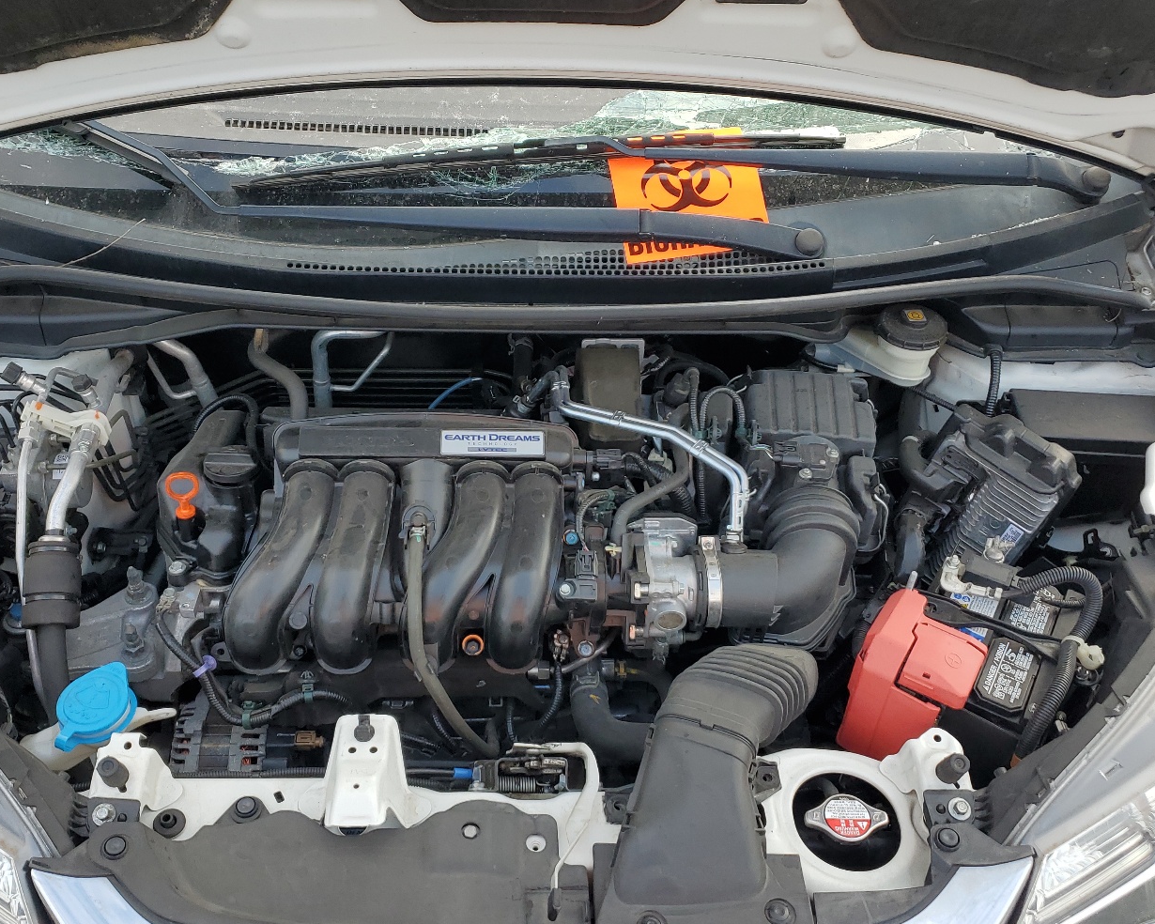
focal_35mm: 33
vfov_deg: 44.4
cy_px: 526
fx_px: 1128
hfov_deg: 54.2
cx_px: 530
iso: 50
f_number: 1.5
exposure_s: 1/667
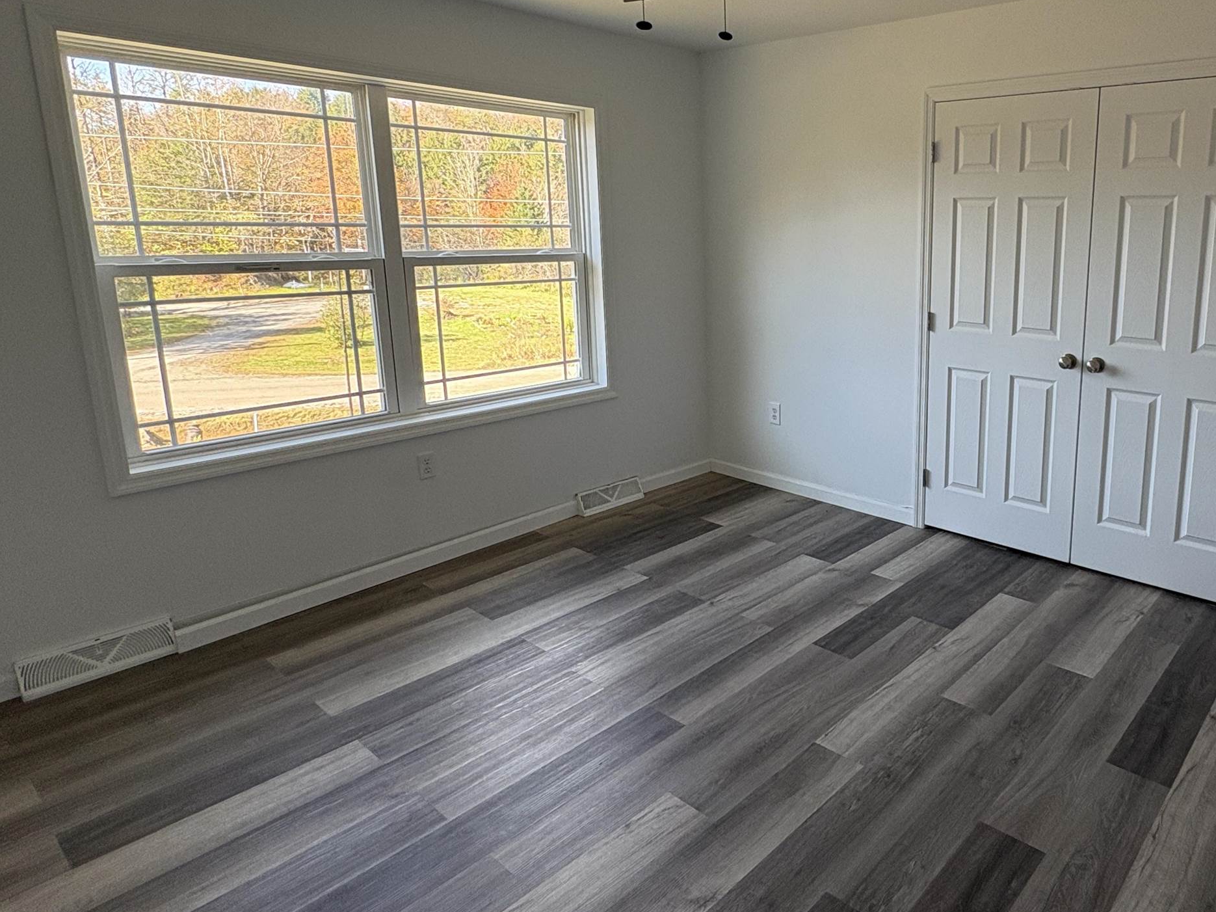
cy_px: 379
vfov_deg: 58.5
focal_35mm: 23
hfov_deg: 70.5
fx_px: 808
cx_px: 863
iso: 100
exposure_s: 1/120
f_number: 2.2
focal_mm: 2.22
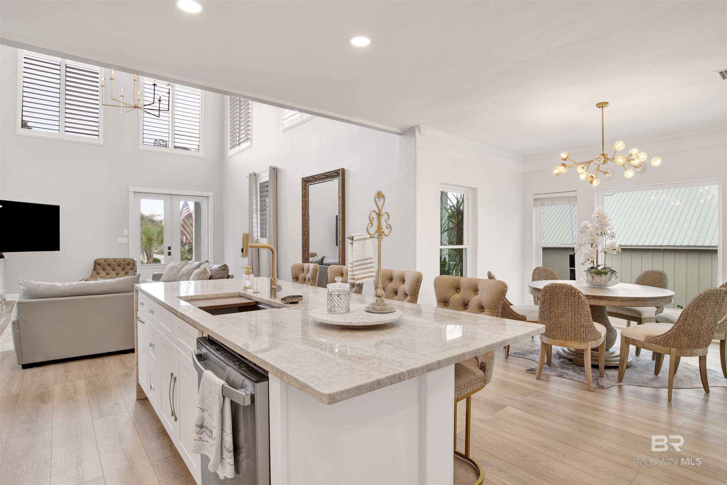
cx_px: 364
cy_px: 242
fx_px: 363
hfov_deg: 90.0
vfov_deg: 67.4
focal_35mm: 18
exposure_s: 1/13
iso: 200
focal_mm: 18
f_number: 11
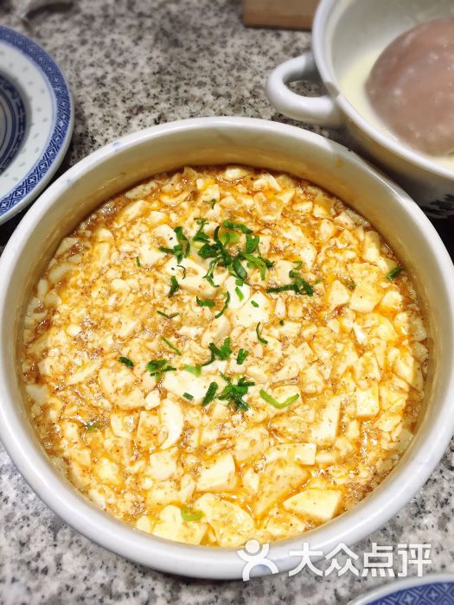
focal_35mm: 29
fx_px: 507
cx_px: 227
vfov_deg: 61.7
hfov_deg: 48.2
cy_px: 302
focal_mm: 4.15
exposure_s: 1/20
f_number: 2.2
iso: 32
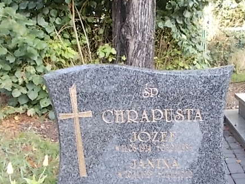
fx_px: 269
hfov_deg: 48.4
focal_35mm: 38
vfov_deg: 37.5
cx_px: 157
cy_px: 115
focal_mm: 4.6
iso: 80
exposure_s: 1/25
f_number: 3.2
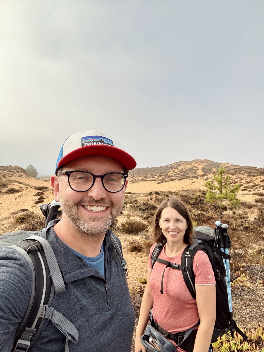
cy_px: 176
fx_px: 234
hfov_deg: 58.9
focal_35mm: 23
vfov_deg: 73.9
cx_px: 132
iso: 25
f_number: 1.9
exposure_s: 1/487
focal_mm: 2.69
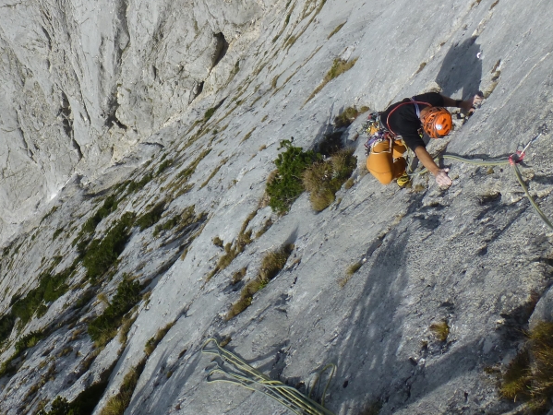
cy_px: 124
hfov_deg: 44.3
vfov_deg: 34.7
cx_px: 141
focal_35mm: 41
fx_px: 655
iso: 100
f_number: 4
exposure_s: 1/1300
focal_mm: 4.3
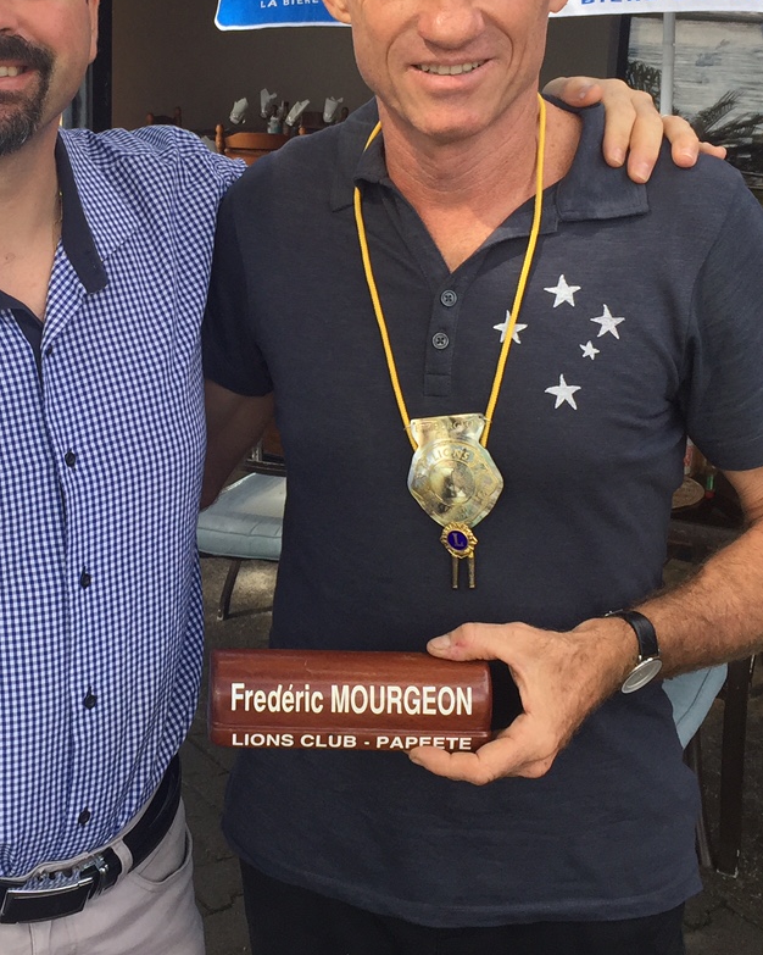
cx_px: 156
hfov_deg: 25.4
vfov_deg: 31.8
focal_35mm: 59
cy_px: 365
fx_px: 1666
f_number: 2.2
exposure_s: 1/319
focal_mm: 4.15
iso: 32
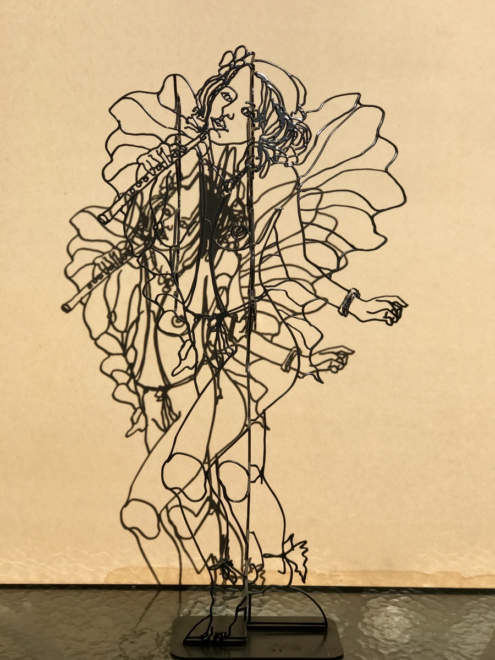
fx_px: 1087
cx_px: 248
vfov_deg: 33.8
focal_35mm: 57
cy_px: 330
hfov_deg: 25.7
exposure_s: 1/2457
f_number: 2.8
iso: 20
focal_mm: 6.6
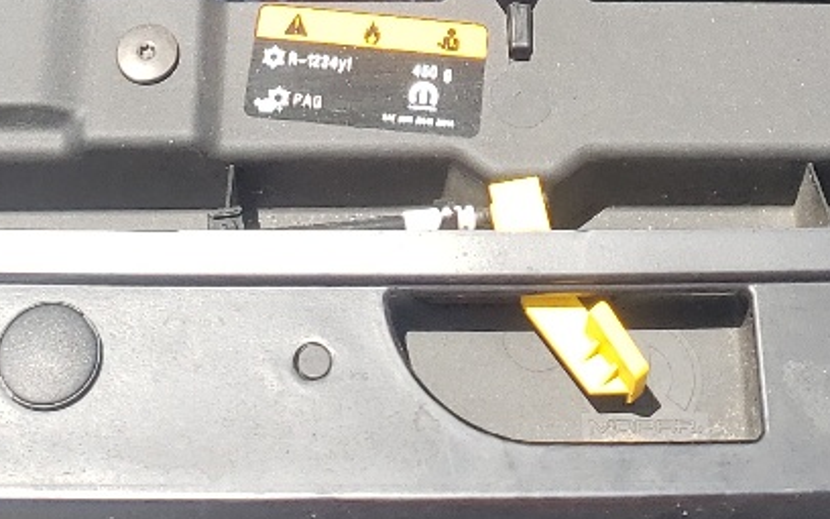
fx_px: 2443
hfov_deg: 19.3
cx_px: 425
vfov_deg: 11.0
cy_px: -545
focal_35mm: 108
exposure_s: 1/1111
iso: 50
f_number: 1.5
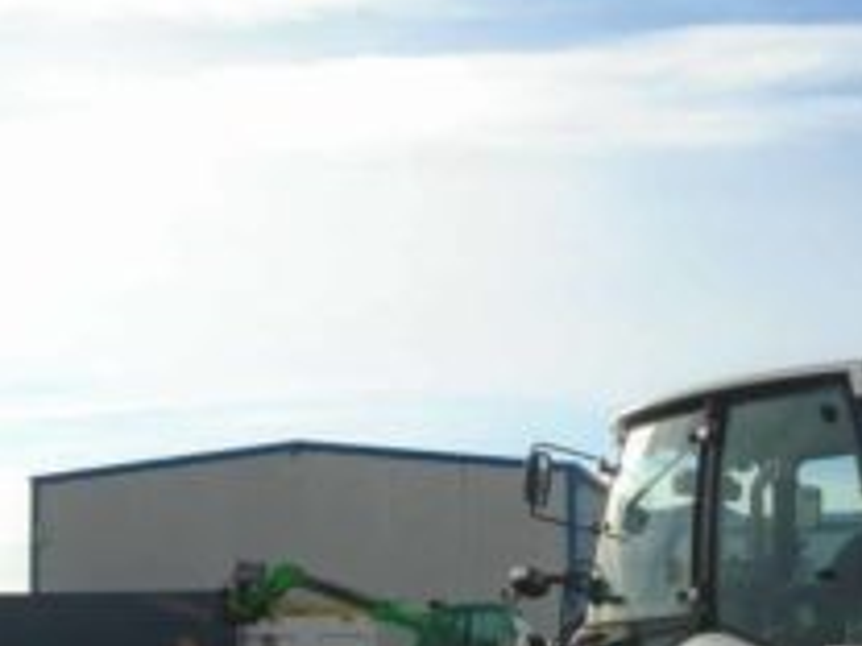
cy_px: 613
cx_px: 787
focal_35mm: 50
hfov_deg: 35.7
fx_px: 1245
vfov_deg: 27.8
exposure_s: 1/200
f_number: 8
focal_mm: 4.6
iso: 100
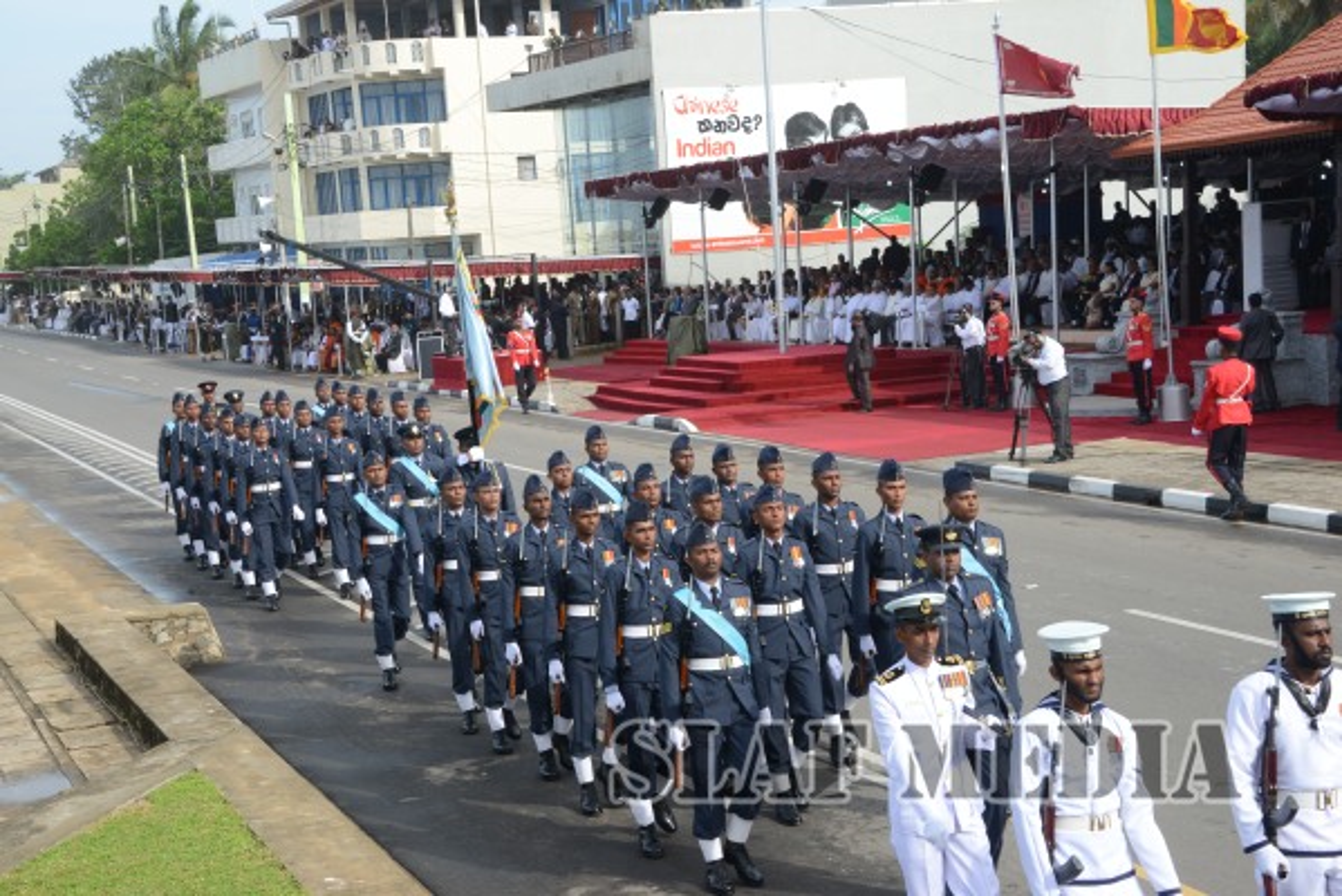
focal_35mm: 62
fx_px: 2312
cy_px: 448
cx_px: 671
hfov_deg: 32.4
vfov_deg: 21.9
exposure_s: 1/160
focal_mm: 62
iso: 500
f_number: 16
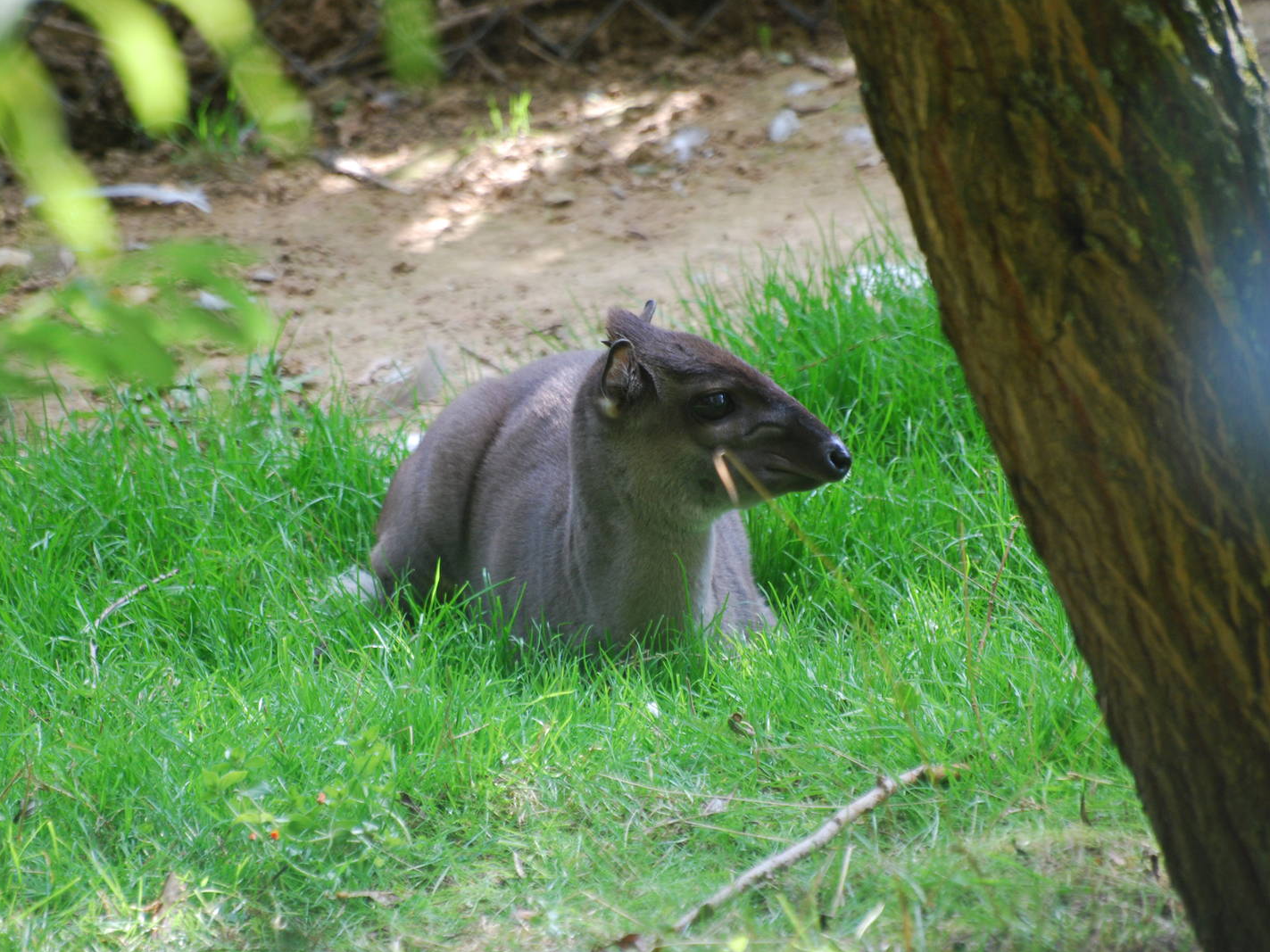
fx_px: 17866
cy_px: 476
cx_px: 557
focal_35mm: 487
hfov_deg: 4.1
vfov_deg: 3.1
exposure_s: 1/100
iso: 400
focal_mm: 300
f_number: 5.6
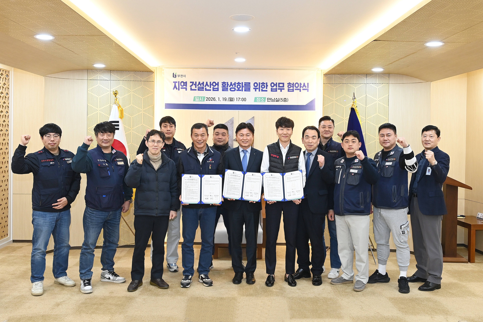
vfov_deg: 41.1
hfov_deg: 58.7
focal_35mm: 32
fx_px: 429
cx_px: 242
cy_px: 161
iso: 2500
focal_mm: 32
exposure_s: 1/125
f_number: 6.3
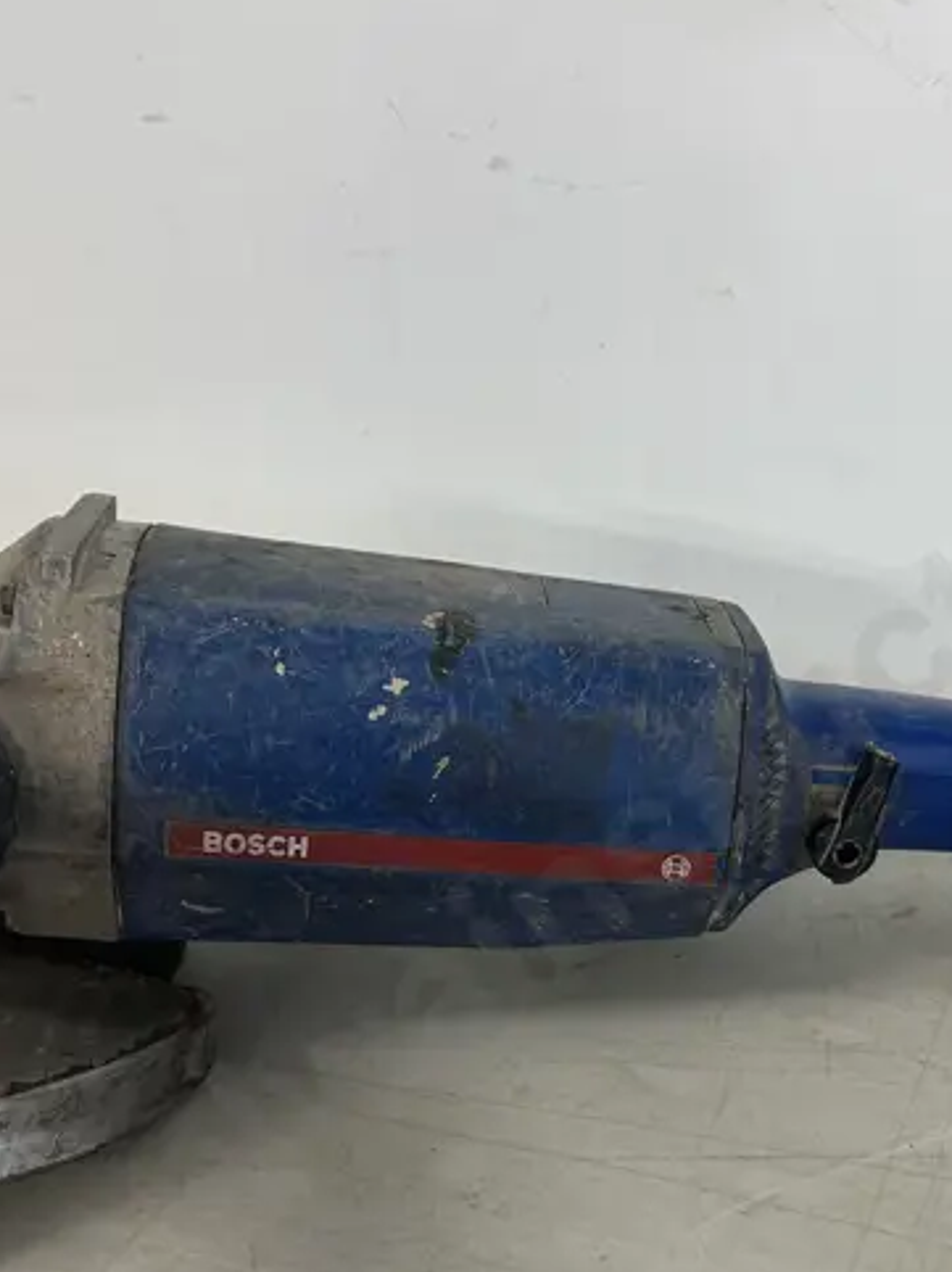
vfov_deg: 37.0
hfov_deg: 28.4
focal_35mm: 51
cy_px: 868
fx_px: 1872
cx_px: 622
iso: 125
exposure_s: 1/50
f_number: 1.78
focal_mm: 6.86
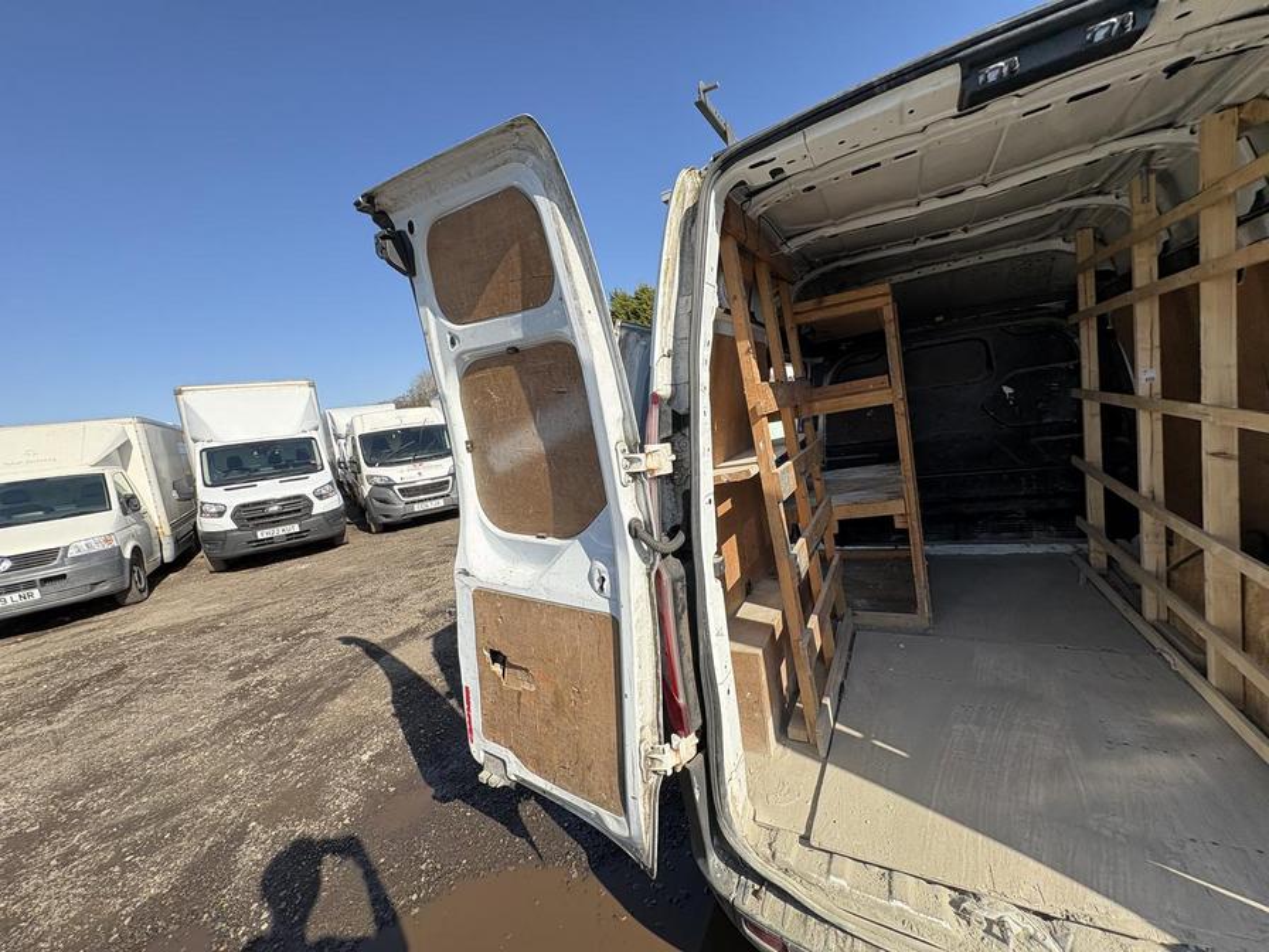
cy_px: 476
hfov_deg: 102.1
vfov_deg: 85.7
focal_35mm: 14
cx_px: 634
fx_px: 513
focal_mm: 2.22
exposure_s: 1/548
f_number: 2.2
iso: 50
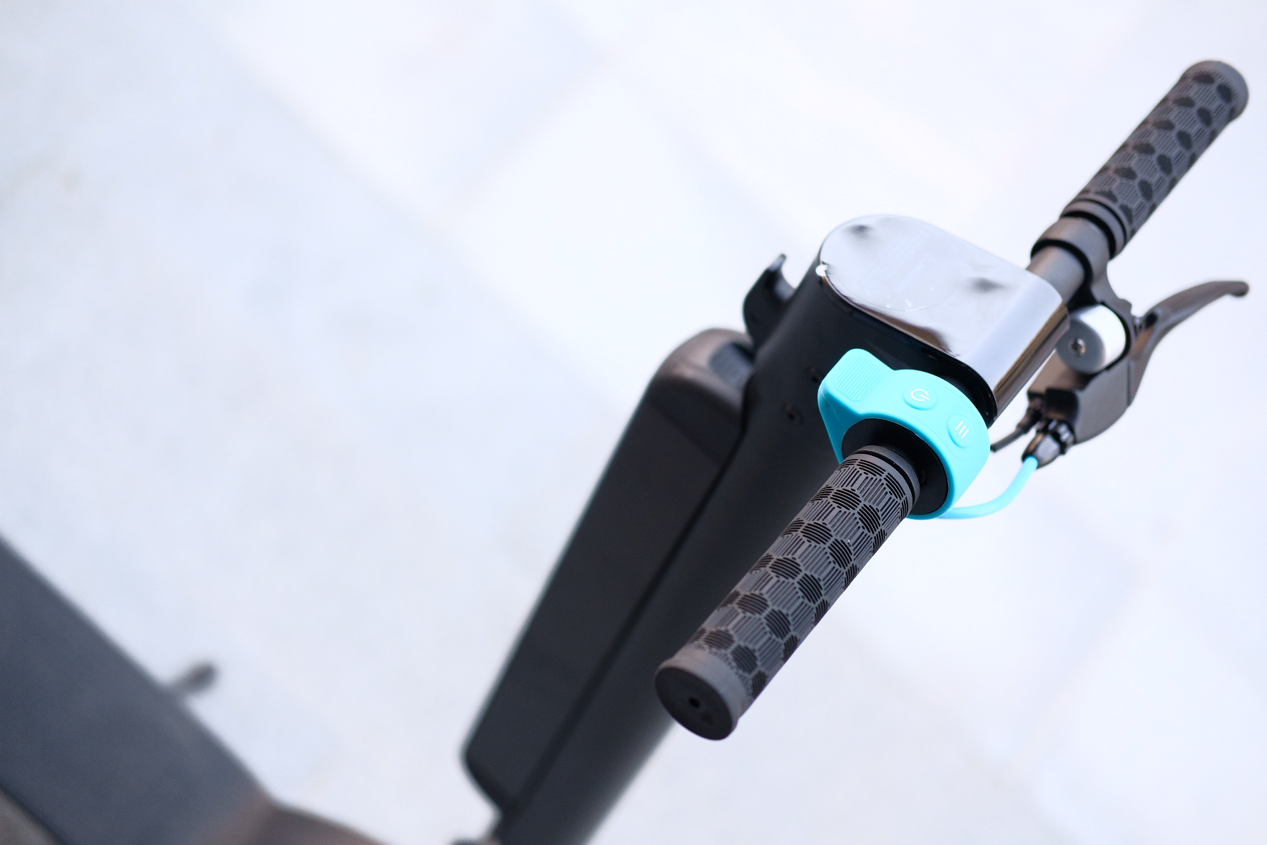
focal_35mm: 53
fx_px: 1865
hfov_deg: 37.5
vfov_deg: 25.5
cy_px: 422
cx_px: 634
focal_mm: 35
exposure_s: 1/640
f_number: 2
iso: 800
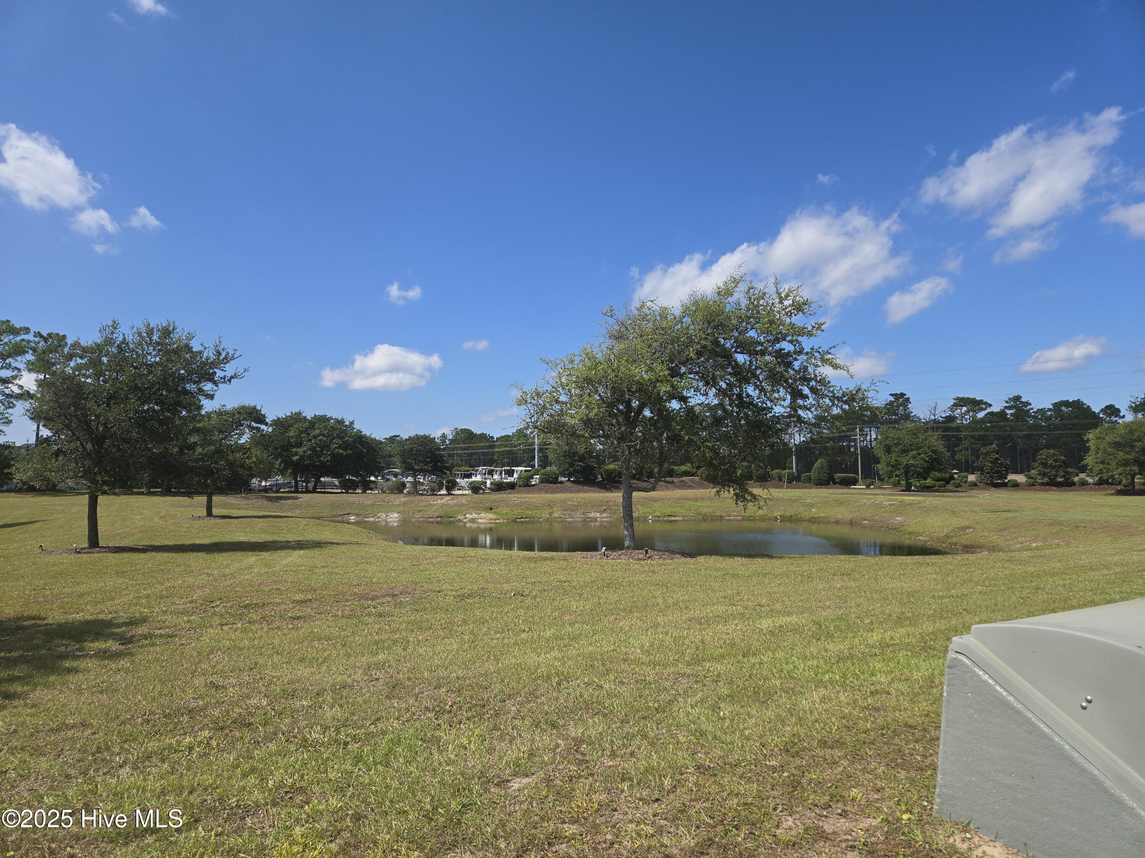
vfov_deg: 58.9
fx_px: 761
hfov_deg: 73.9
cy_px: 429
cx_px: 572
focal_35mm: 23
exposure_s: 1/2082
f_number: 1.8
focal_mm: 5.4
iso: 25
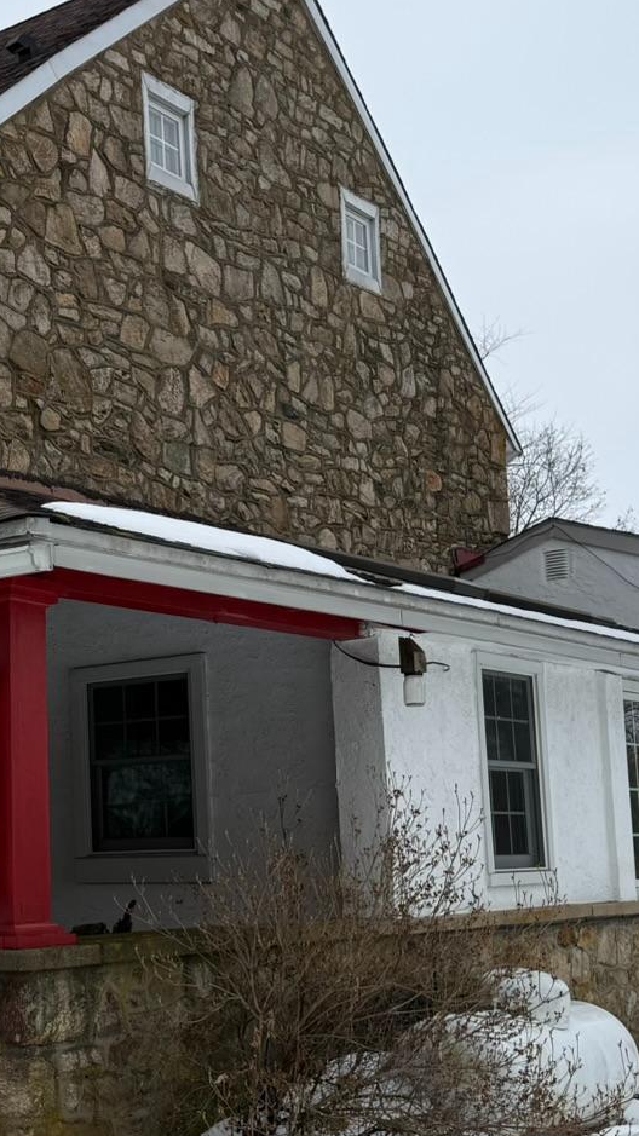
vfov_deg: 36.4
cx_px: -91
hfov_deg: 20.0
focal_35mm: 57
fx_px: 1717
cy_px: 702
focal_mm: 6.76
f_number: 1.78
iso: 80
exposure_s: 1/2232
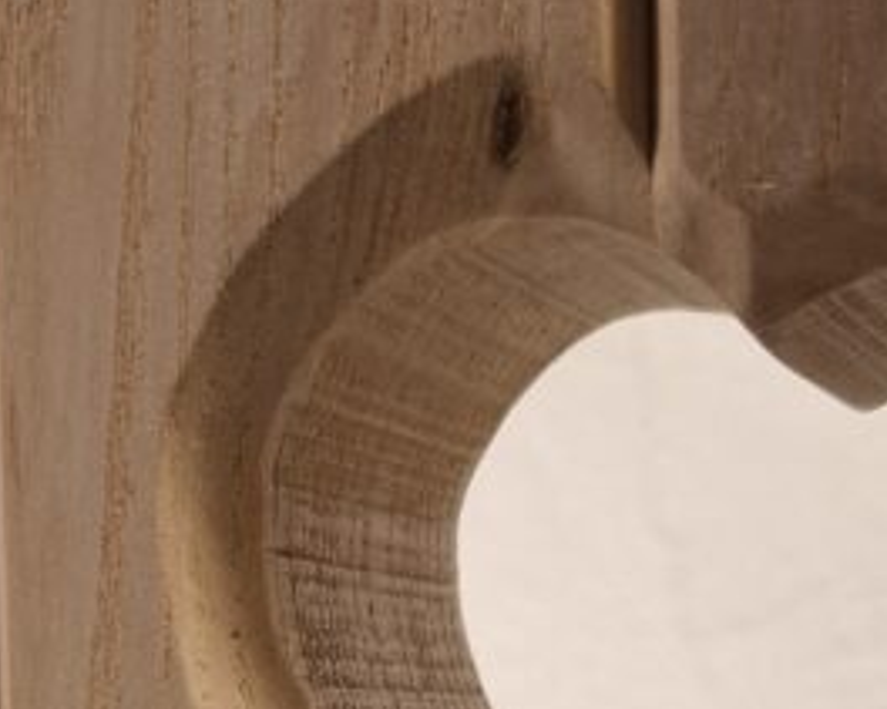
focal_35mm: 87
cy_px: 1055
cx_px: 228
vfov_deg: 16.2
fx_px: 2283
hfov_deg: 21.8
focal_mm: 5.54
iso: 200
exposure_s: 1/50
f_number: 1.8
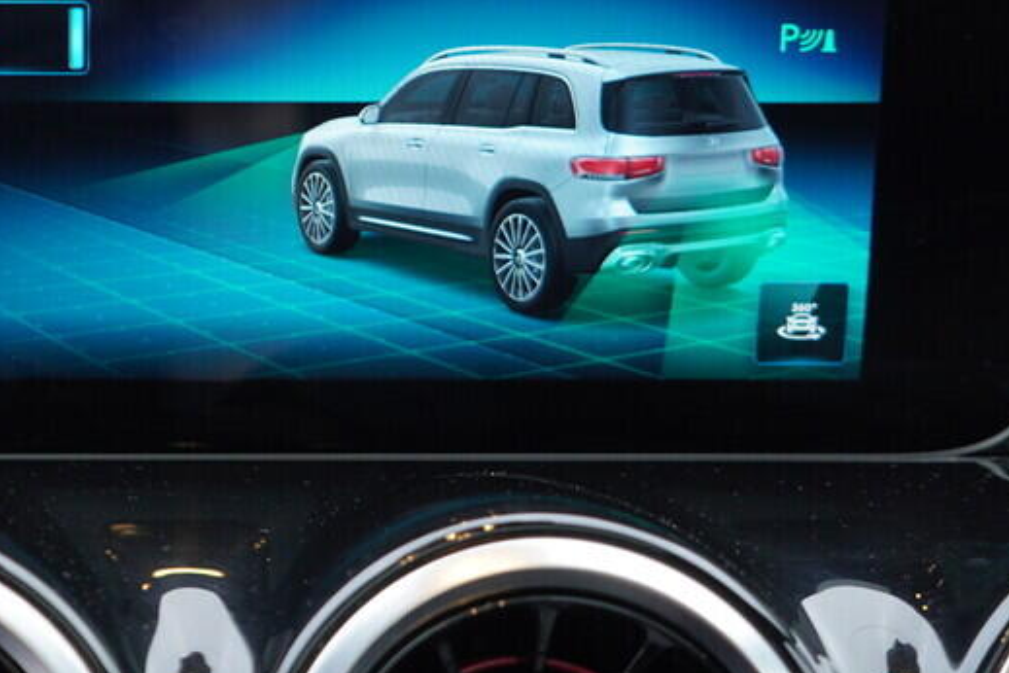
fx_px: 1990
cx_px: 74
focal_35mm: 71
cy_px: 242
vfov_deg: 19.1
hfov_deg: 27.3
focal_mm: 24
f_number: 2.8
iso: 200
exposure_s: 1/40
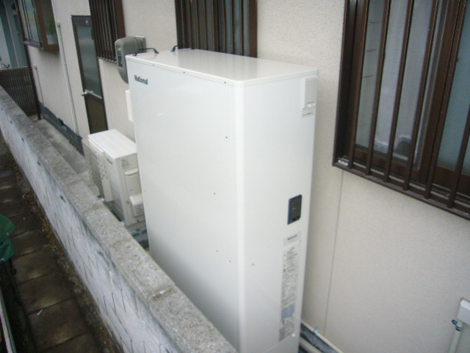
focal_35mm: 28
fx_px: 380
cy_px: 176
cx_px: 235
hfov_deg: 63.4
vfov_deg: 49.7
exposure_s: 1/30
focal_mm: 4.6
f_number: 2.8
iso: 80
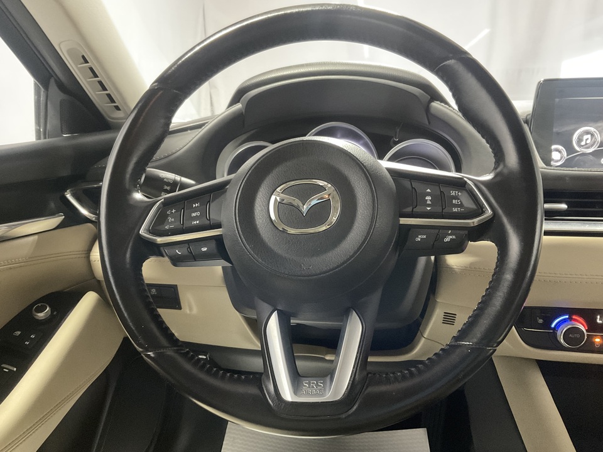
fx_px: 505
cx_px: 302
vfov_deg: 48.2
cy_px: 226
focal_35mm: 29
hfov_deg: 61.7
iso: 400
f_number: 1.8
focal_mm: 3
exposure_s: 1/30
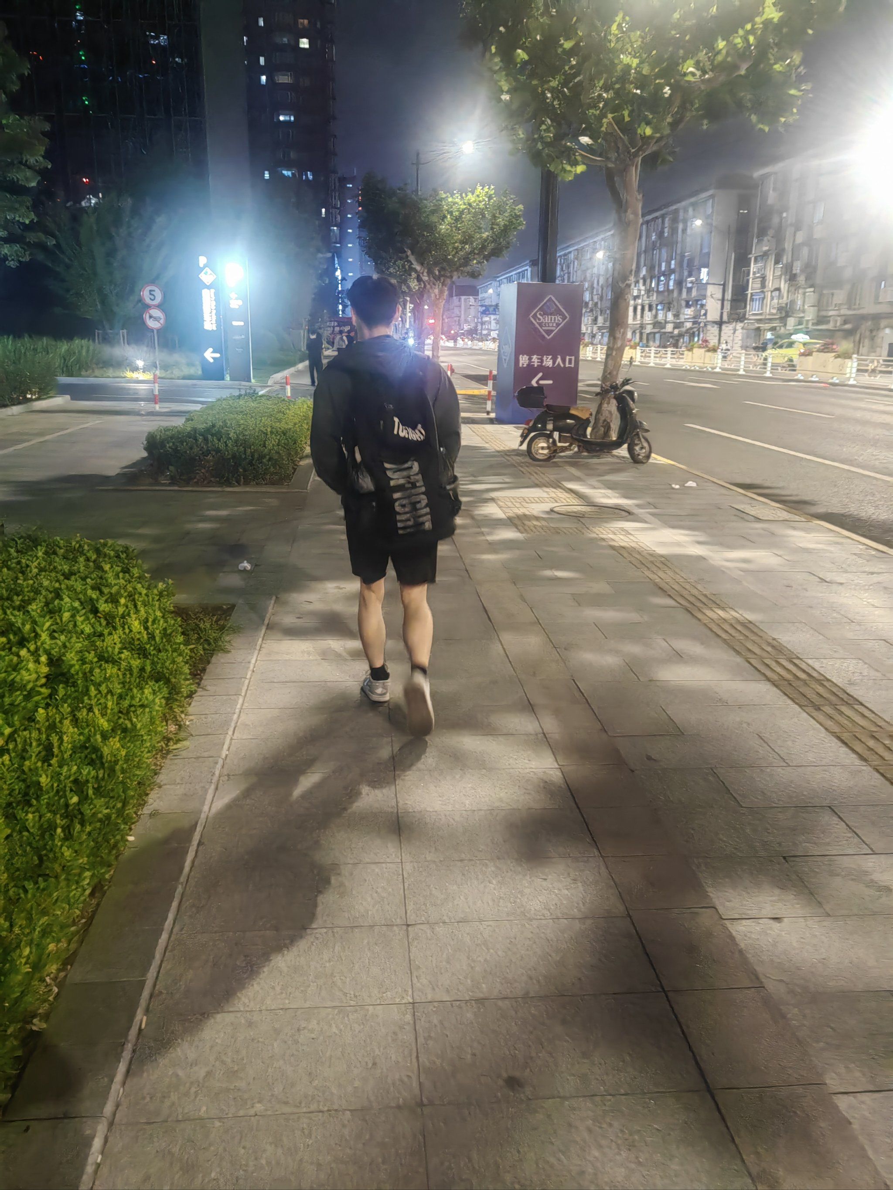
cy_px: 595
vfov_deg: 65.3
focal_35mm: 27
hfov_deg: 51.4
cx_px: 446
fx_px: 929
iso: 1600
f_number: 1.8
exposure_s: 1/40.2
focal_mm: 5.54
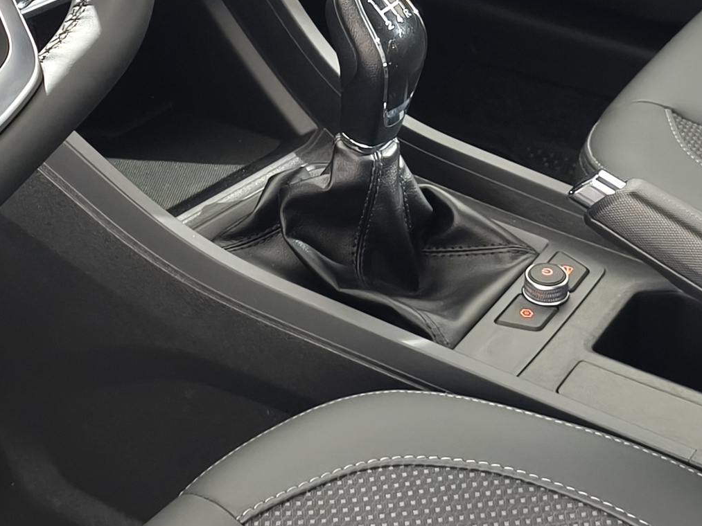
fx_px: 1886
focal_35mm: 93
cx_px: 265
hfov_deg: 21.0
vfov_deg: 15.5
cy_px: -39
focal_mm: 5.35
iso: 2500
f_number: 1.7
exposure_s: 1/25
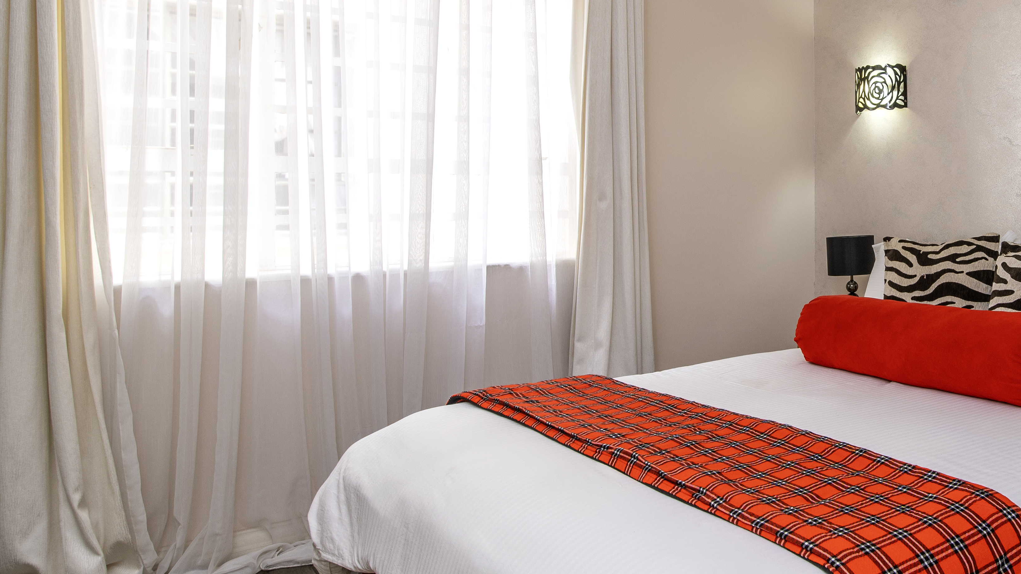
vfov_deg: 37.4
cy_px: 198
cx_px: 882
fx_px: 839
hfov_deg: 55.8
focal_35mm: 31
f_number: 8
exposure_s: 1/5
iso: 50
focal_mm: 16
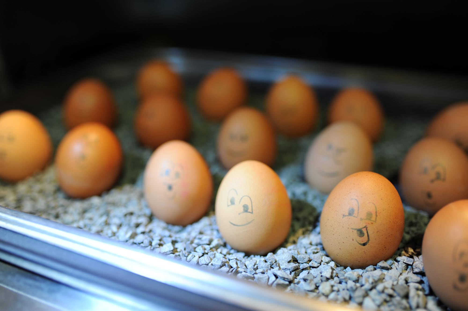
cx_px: 234
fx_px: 455
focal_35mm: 35
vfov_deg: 37.8
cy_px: 156
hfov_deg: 54.5
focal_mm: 35
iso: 400
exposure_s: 1/60
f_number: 2.2
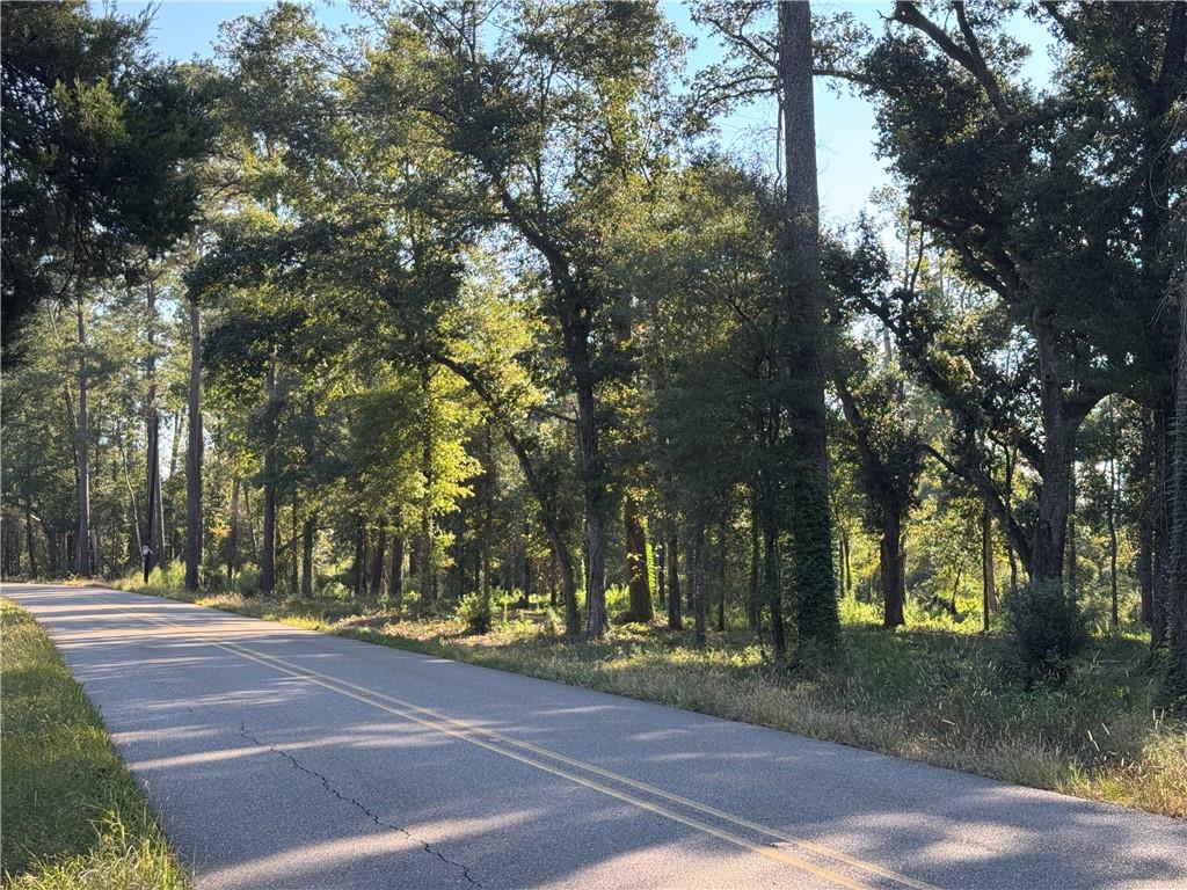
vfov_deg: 30.3
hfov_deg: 39.7
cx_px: 594
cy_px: 445
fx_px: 1646
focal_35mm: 48
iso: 64
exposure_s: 1/474
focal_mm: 6.76
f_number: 1.78
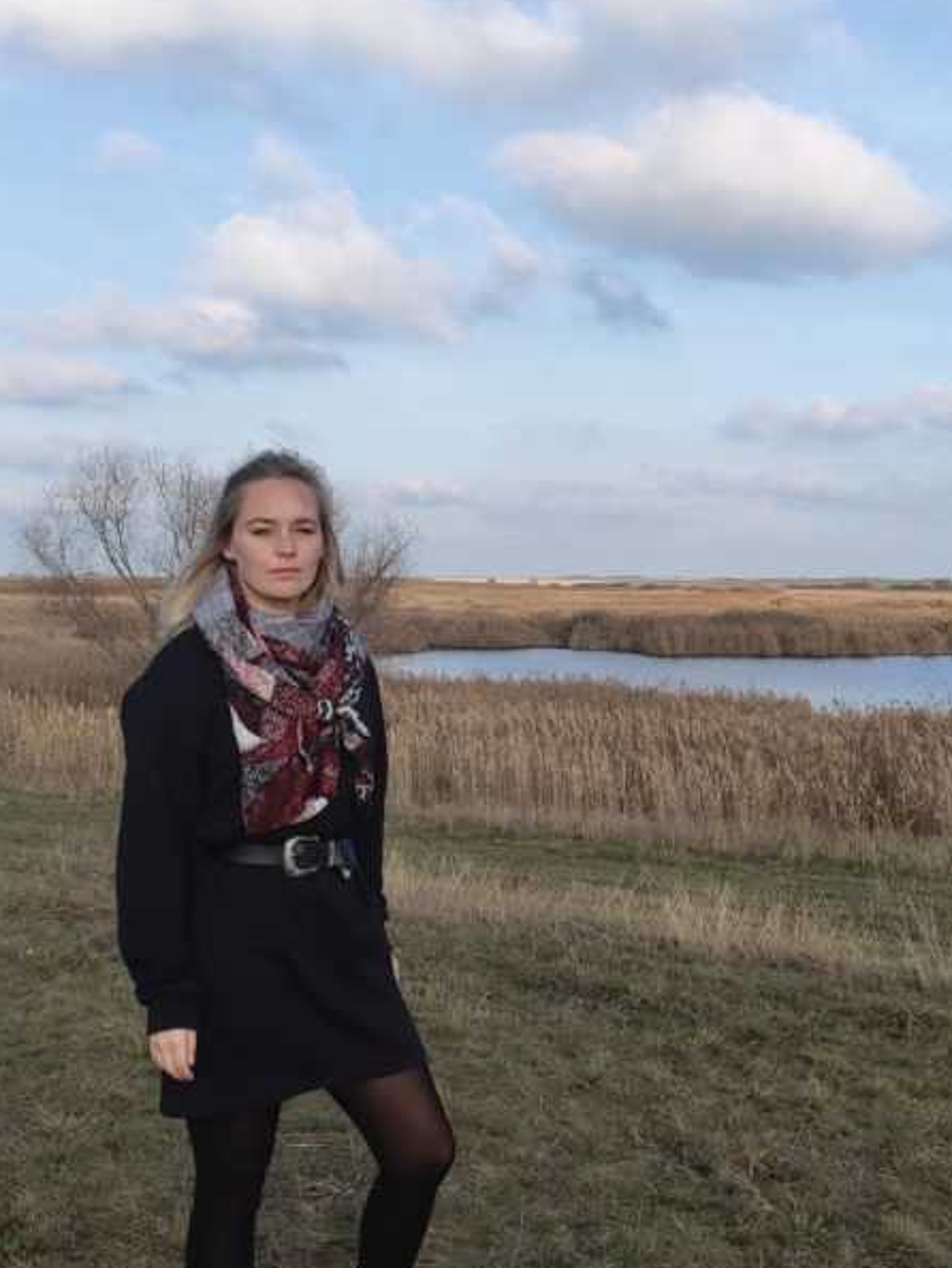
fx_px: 1282
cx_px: 427
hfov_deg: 40.7
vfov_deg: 52.4
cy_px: 736
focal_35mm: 35
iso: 112
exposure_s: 1/1085
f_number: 1.75
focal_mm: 4.77
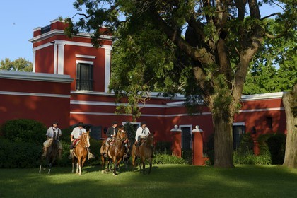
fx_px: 511
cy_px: 99
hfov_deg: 32.4
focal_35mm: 62
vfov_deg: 21.9
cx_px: 148
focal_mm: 62
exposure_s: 1/250
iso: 200
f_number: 8
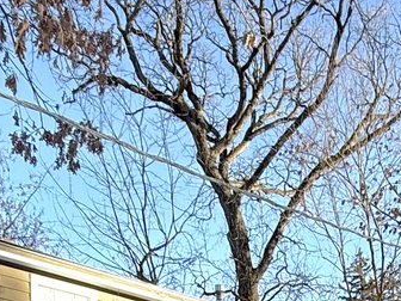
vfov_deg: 18.6
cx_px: 329
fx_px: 695
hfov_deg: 31.2
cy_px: 552
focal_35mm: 60
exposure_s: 1/590
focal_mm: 2.22
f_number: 2.2
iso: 50
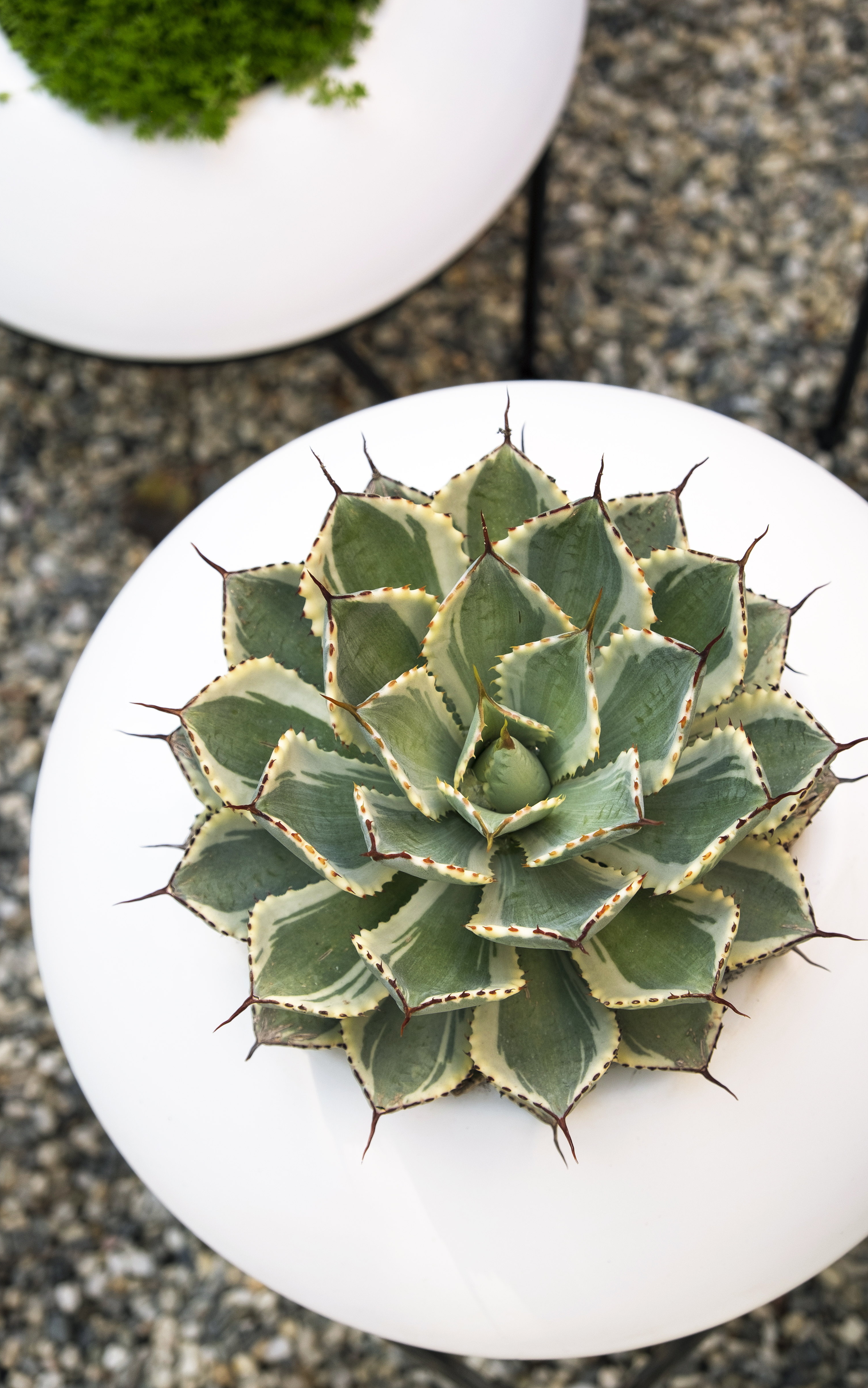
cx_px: 464
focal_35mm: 71
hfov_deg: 18.3
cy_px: 695
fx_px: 2687
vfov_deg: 29.0
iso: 200
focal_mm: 46.3
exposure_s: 1/200
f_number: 5
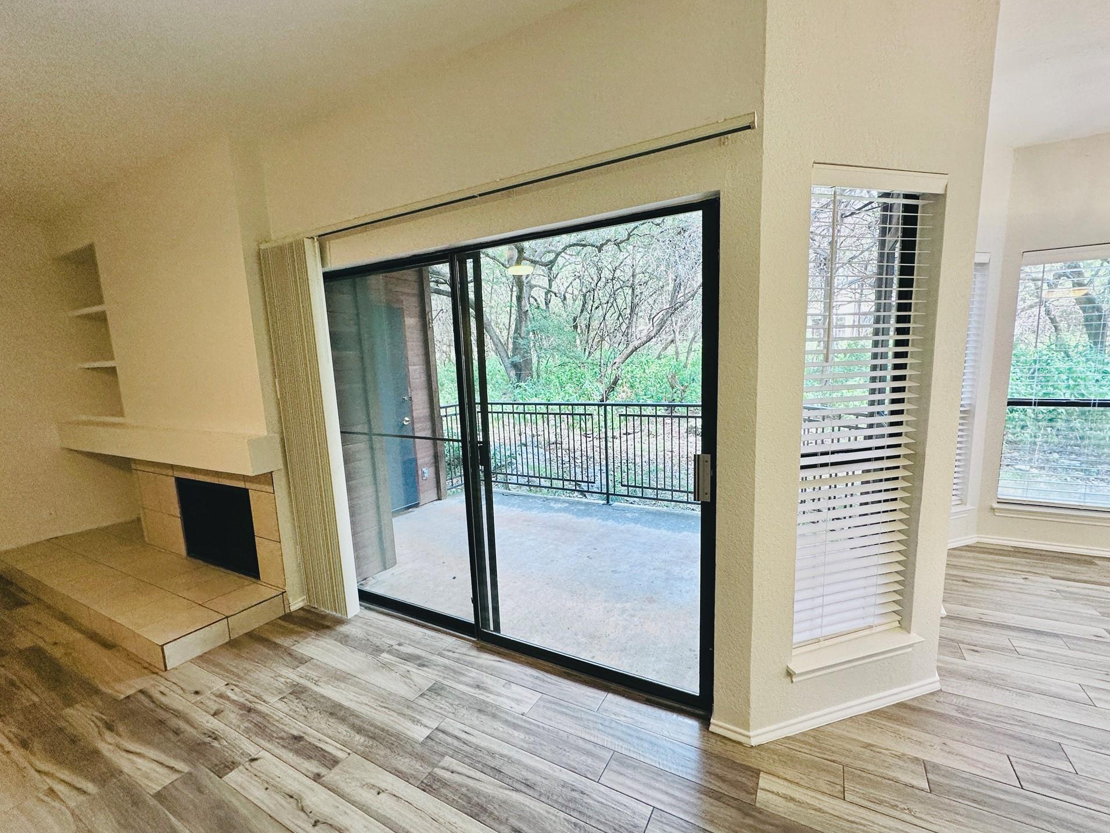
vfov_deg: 81.7
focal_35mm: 15
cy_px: 430
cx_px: 567
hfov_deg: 98.1
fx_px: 481
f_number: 2.2
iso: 160
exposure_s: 1/120
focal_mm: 2.22
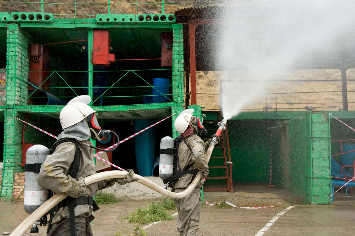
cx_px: 178
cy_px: 118
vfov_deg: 30.5
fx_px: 434
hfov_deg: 44.5
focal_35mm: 44
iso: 1250
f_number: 5.6
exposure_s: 1/320
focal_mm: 44
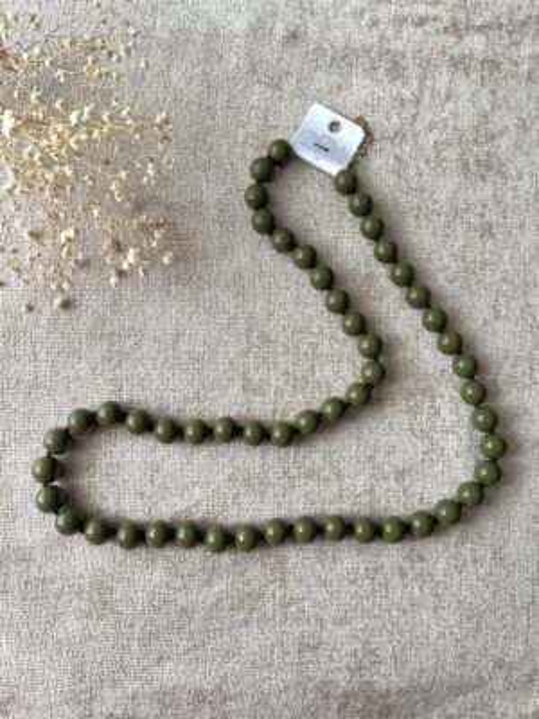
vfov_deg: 67.3
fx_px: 540
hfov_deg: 53.1
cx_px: 270
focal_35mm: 26
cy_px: 360
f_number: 1.6
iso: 100
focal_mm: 5.1
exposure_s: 1/122
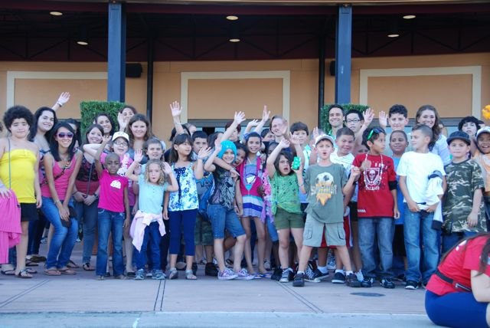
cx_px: 245
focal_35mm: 57
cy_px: 164
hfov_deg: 35.0
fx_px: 777
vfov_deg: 23.8
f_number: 5
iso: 200
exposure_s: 1/100
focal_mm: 38
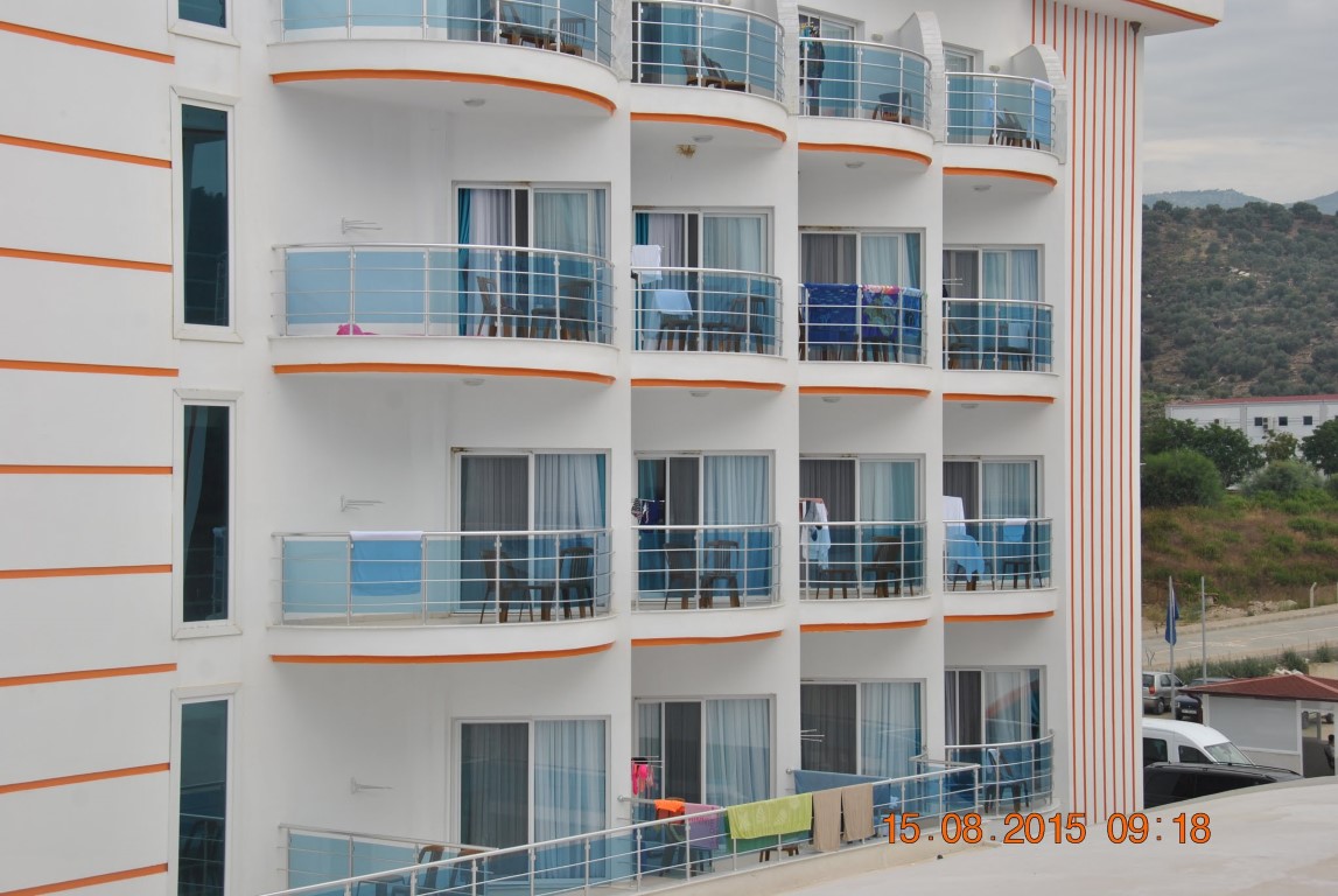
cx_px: 669
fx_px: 2344
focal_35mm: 63
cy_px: 448
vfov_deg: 21.6
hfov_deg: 31.9
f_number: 8
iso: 100
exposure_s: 1/250
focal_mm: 42
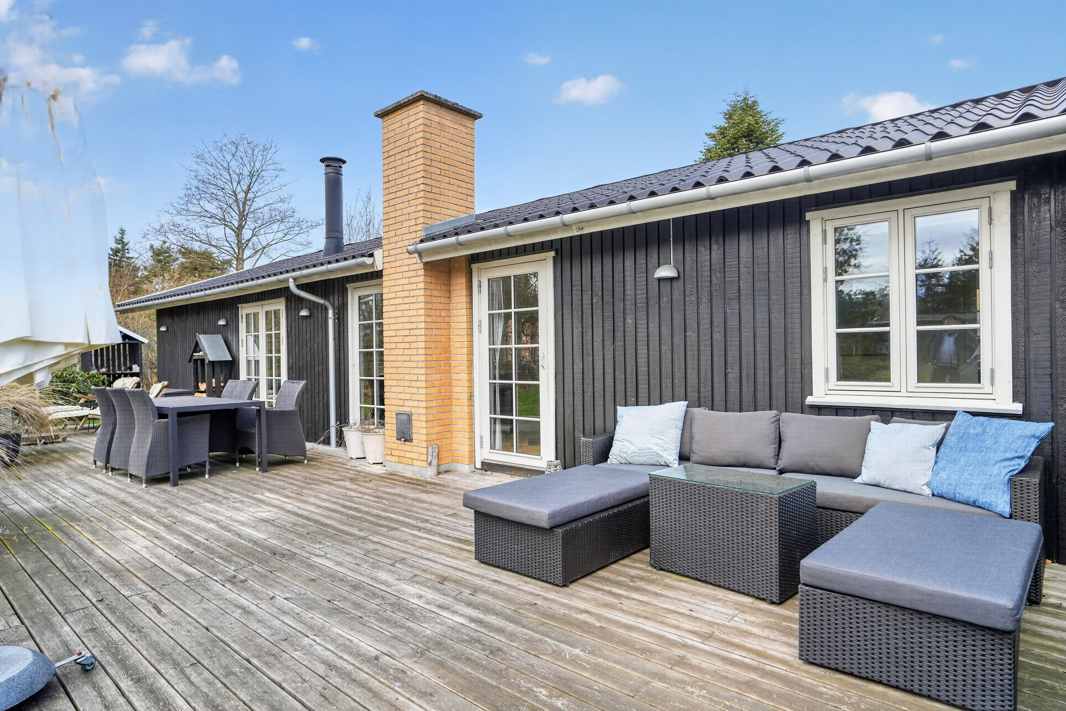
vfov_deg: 61.9
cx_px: 533
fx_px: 592
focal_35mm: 20
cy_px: 356
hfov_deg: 84.0
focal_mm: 20
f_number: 3.2
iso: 400
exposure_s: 1/500
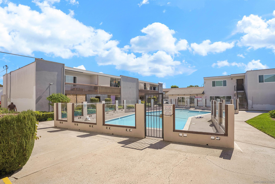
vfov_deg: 73.8
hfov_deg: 96.7
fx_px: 122
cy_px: 92
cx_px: 138
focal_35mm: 16
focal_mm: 16
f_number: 7.1
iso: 400
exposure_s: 1/320
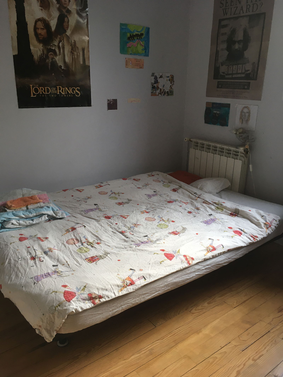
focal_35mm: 29
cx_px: 142
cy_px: 188
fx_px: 316
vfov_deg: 61.7
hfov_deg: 48.2
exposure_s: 1/33
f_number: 2.2
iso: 64
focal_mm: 4.15
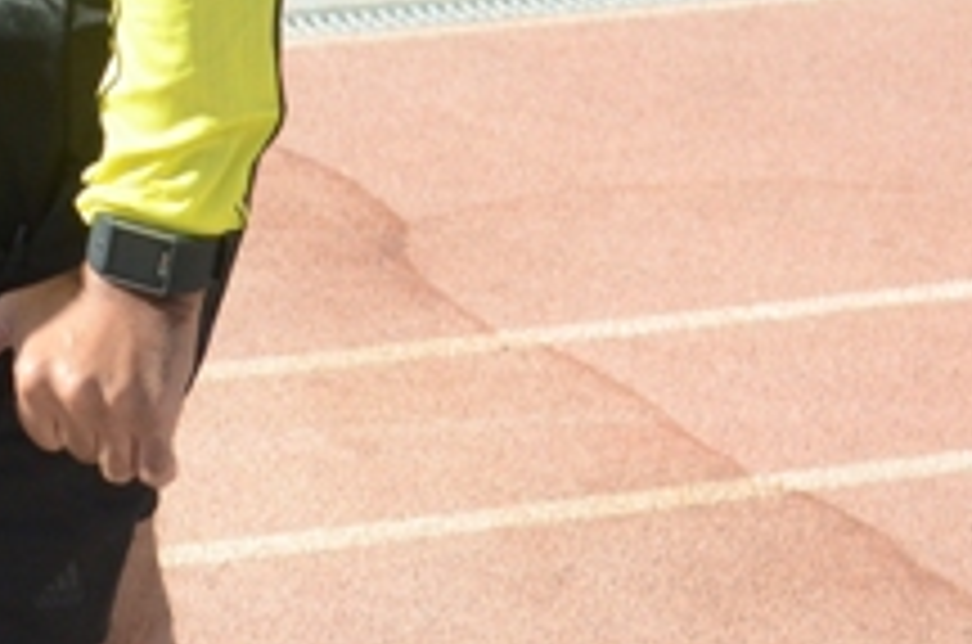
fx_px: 3873
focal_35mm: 144
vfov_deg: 9.1
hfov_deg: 13.3
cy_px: -498
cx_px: -576
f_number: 4.5
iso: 1250
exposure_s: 1/4000
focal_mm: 27
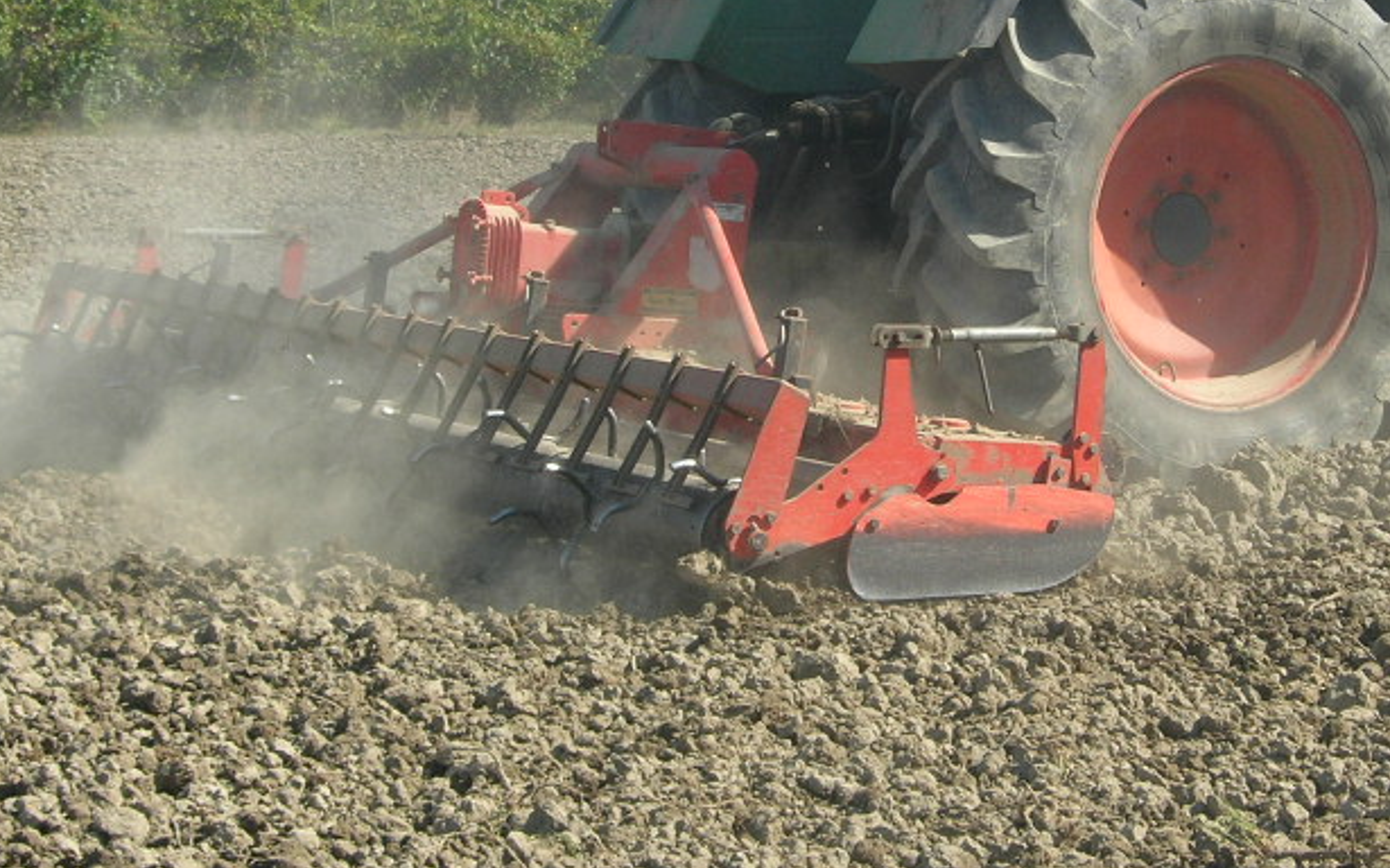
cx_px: 961
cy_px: 172
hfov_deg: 22.9
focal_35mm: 90
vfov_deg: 14.4
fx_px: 3408
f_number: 5.4
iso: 64
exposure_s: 1/297
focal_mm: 10.6
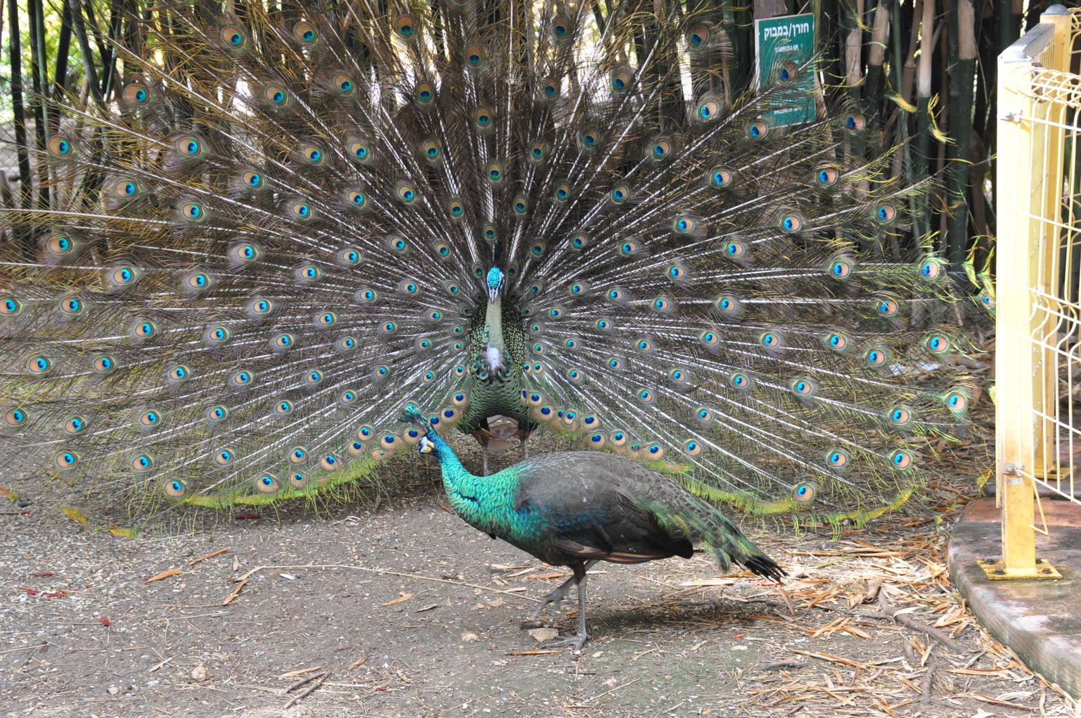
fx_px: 3509
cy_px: 359
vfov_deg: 11.7
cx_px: 540
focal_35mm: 117
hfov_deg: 17.5
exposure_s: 1/160
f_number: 6.3
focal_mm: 78
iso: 1000
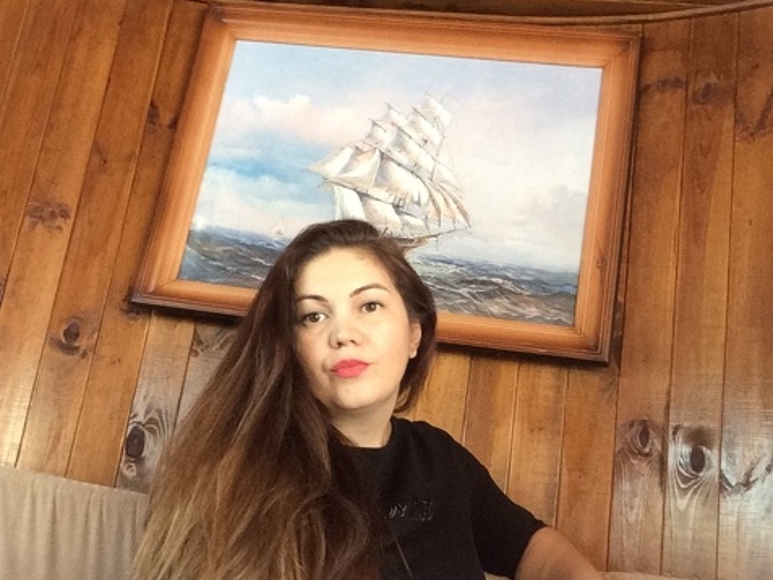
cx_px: 416
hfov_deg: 47.8
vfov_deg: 36.8
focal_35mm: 39
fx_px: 871
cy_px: 329
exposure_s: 1/33
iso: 200
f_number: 2.4
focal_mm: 2.15
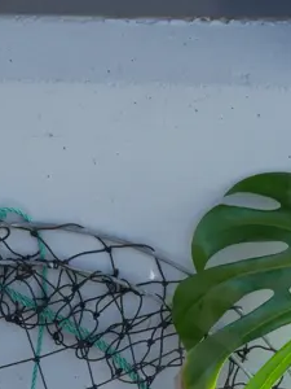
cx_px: 69
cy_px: 524
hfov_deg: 12.7
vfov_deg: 16.0
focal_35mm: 116
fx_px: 1300
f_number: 5
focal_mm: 17
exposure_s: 1/160
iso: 200
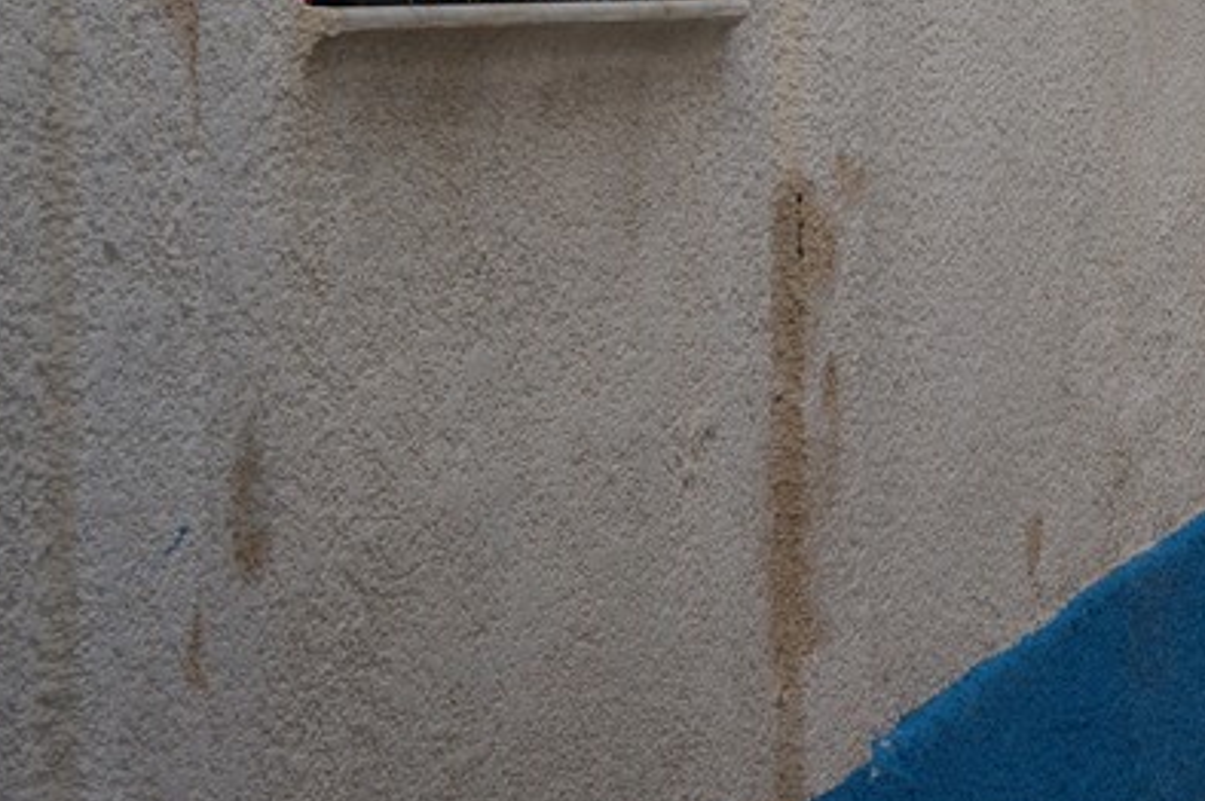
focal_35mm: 115
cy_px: -186
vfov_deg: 11.7
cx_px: 1648
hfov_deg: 16.7
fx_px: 3830
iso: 100
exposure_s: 1/160
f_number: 6.3
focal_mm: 25
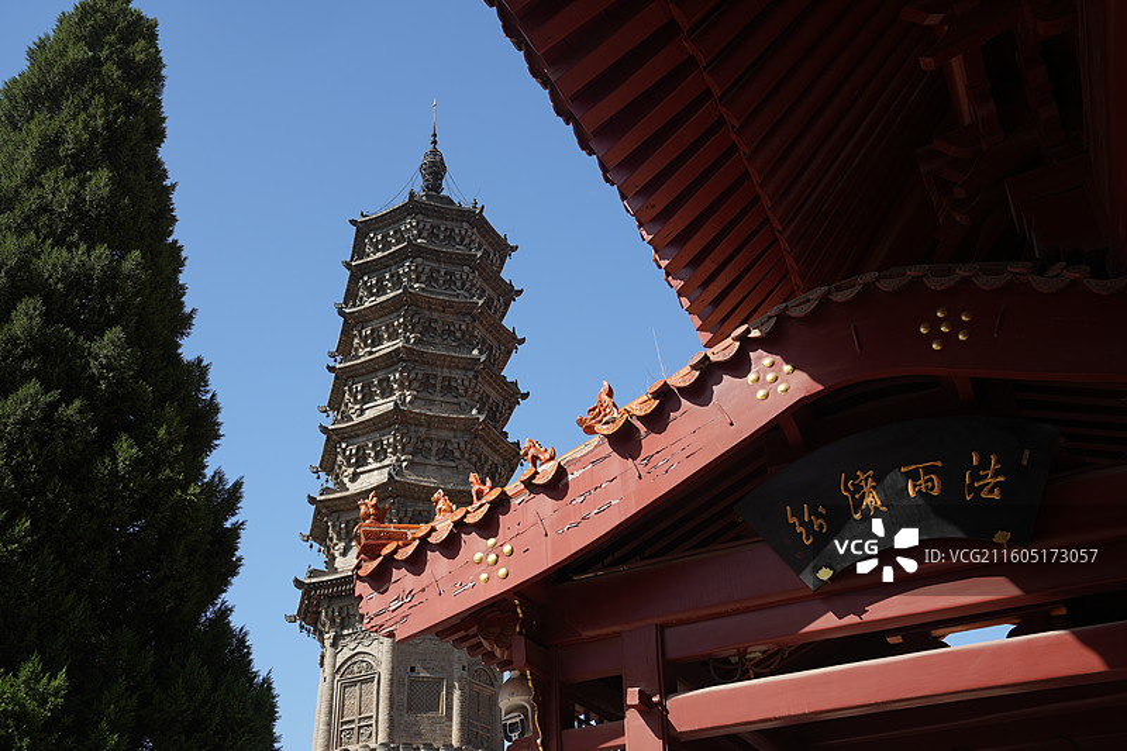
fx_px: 1033
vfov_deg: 40.0
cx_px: 564
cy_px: 376
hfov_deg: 57.2
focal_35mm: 33
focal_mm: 33
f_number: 6.3
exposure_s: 1/320
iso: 125
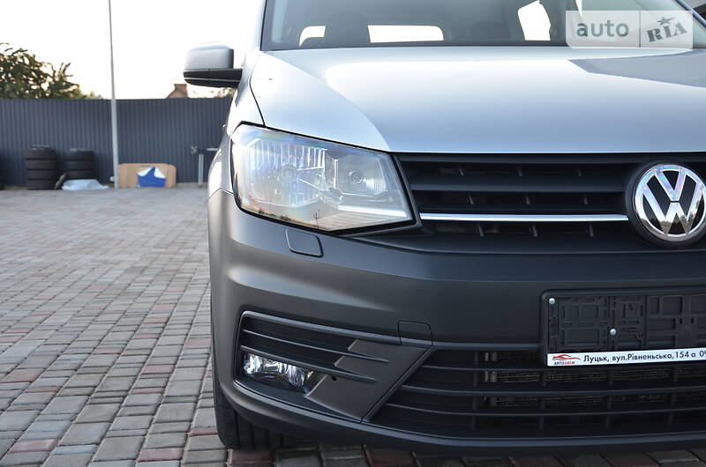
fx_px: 763
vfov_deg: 34.1
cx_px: 353
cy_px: 234
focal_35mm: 39
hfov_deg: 49.6
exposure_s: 1/80
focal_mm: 26
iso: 400
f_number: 4.5
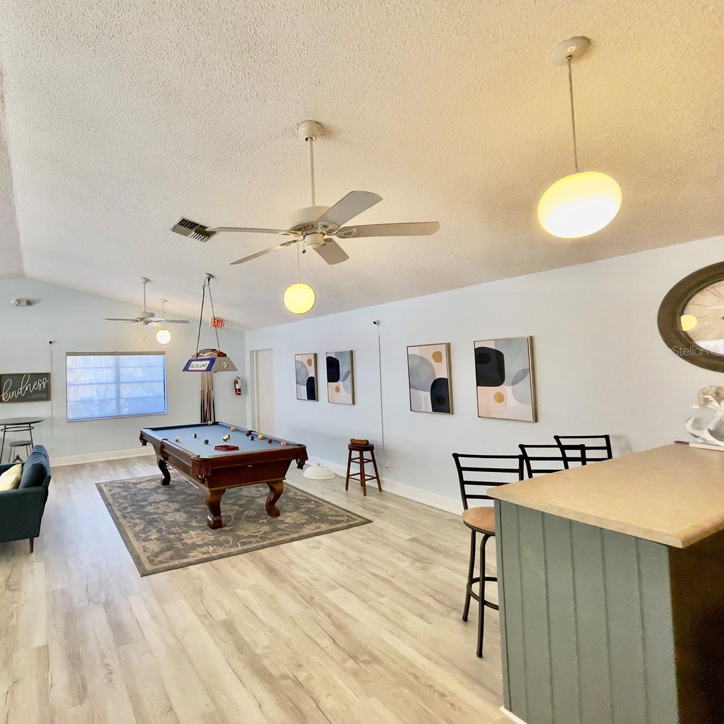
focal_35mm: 16
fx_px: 379
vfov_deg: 87.4
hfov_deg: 83.7
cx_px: 227
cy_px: 350
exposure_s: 1/120
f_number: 2.4
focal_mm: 1.54
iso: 250
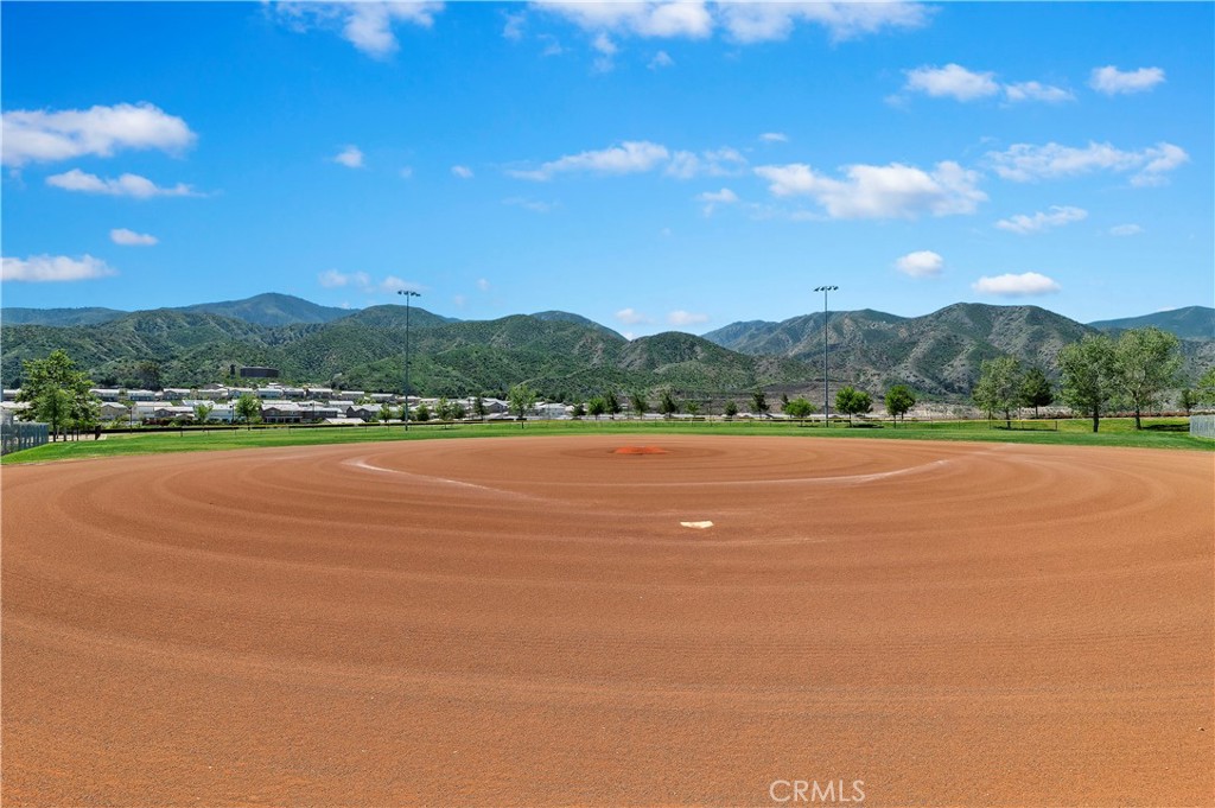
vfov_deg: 81.1
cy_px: 404
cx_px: 608
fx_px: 472
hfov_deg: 104.3
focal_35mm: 14
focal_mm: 14
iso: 500
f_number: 20
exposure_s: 1/320
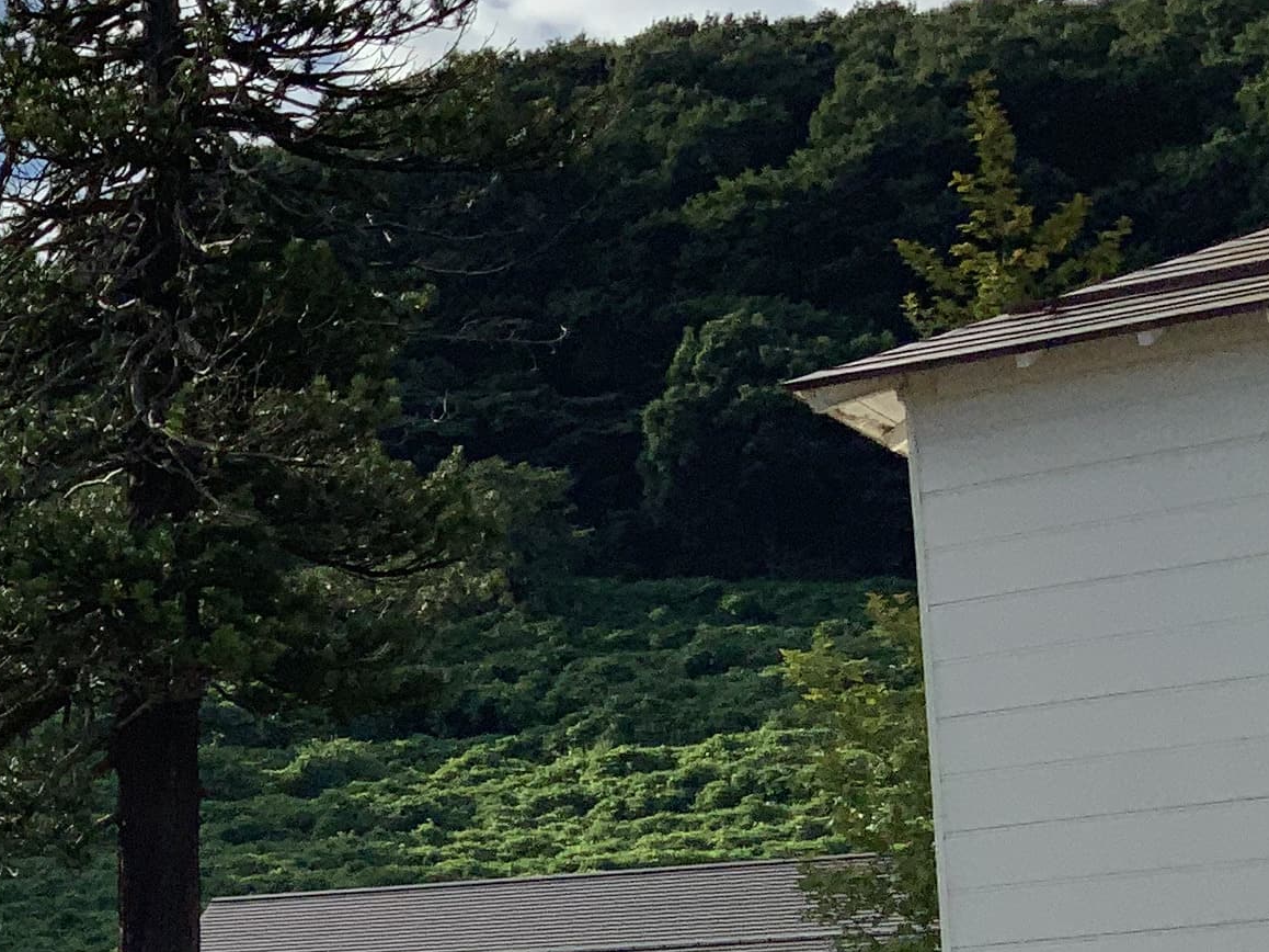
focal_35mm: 101
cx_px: -592
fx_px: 3702
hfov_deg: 17.6
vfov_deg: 14.5
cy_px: 849
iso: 20
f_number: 1.8
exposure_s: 1/4405
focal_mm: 3
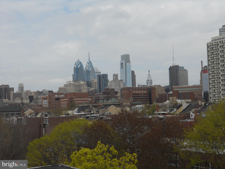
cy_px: 84
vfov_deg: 22.6
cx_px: 112
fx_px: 422
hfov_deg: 29.8
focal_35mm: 65
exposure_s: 1/640
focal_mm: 11.7
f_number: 5.3
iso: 80
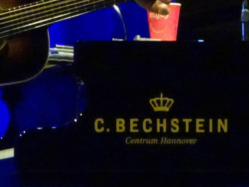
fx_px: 4042
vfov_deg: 2.6
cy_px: -29
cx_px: 118
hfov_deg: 3.5
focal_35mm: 562
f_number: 5.6
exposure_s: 1/25
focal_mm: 25.66
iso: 3200
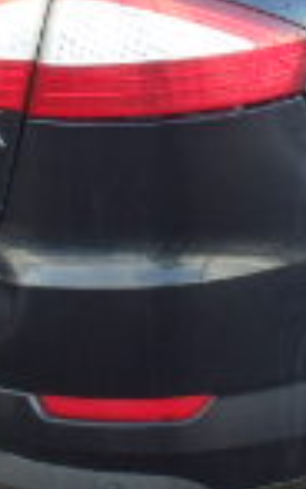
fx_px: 1720
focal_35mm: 129
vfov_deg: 16.1
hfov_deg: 10.1
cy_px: 156
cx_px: 333
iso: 200
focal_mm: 5
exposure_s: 1/60
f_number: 3.9
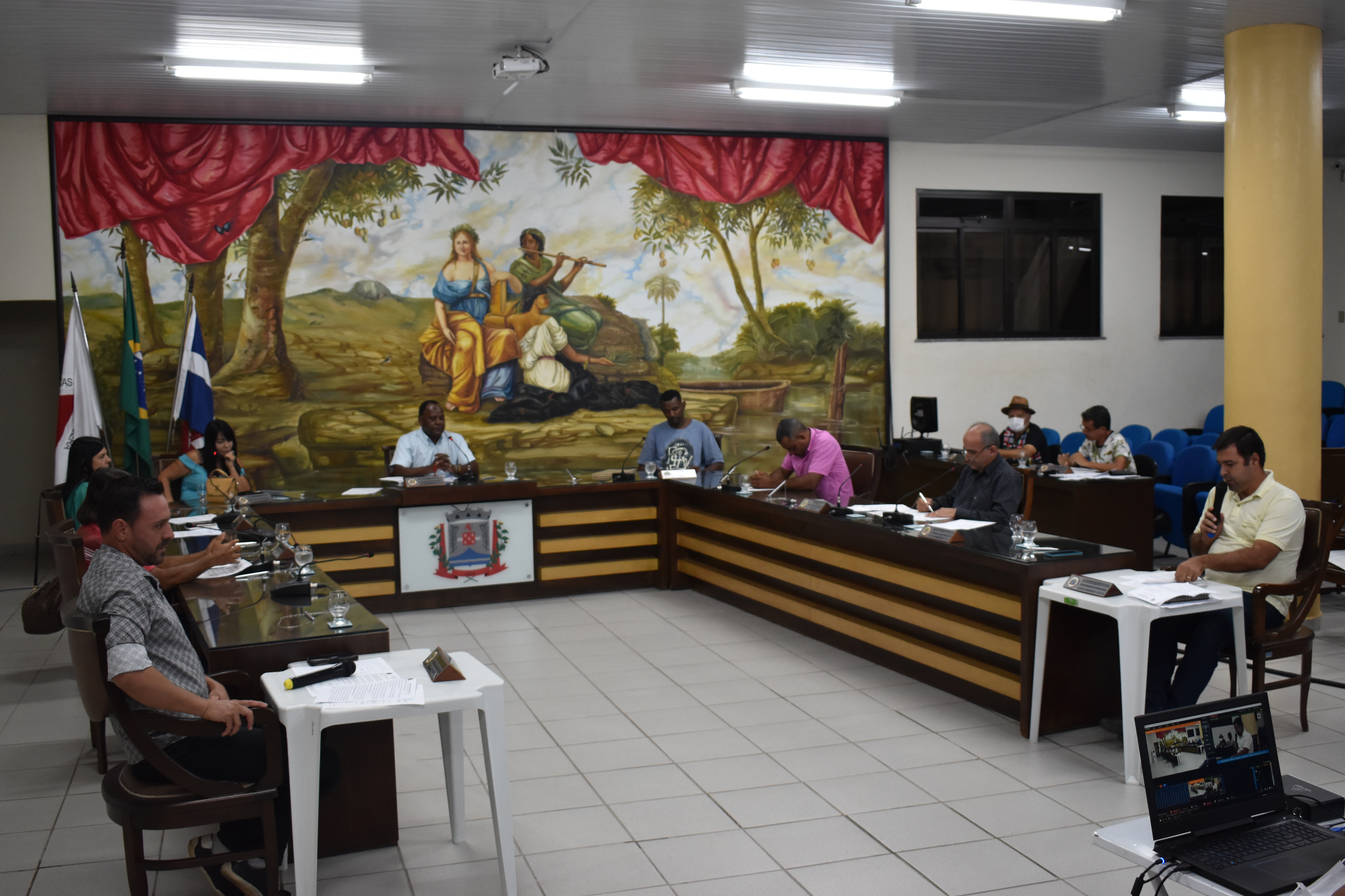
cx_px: 685
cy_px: 444
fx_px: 1327
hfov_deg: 53.8
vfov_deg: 37.3
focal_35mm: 36
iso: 800
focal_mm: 23
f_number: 4.5
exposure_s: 1/80
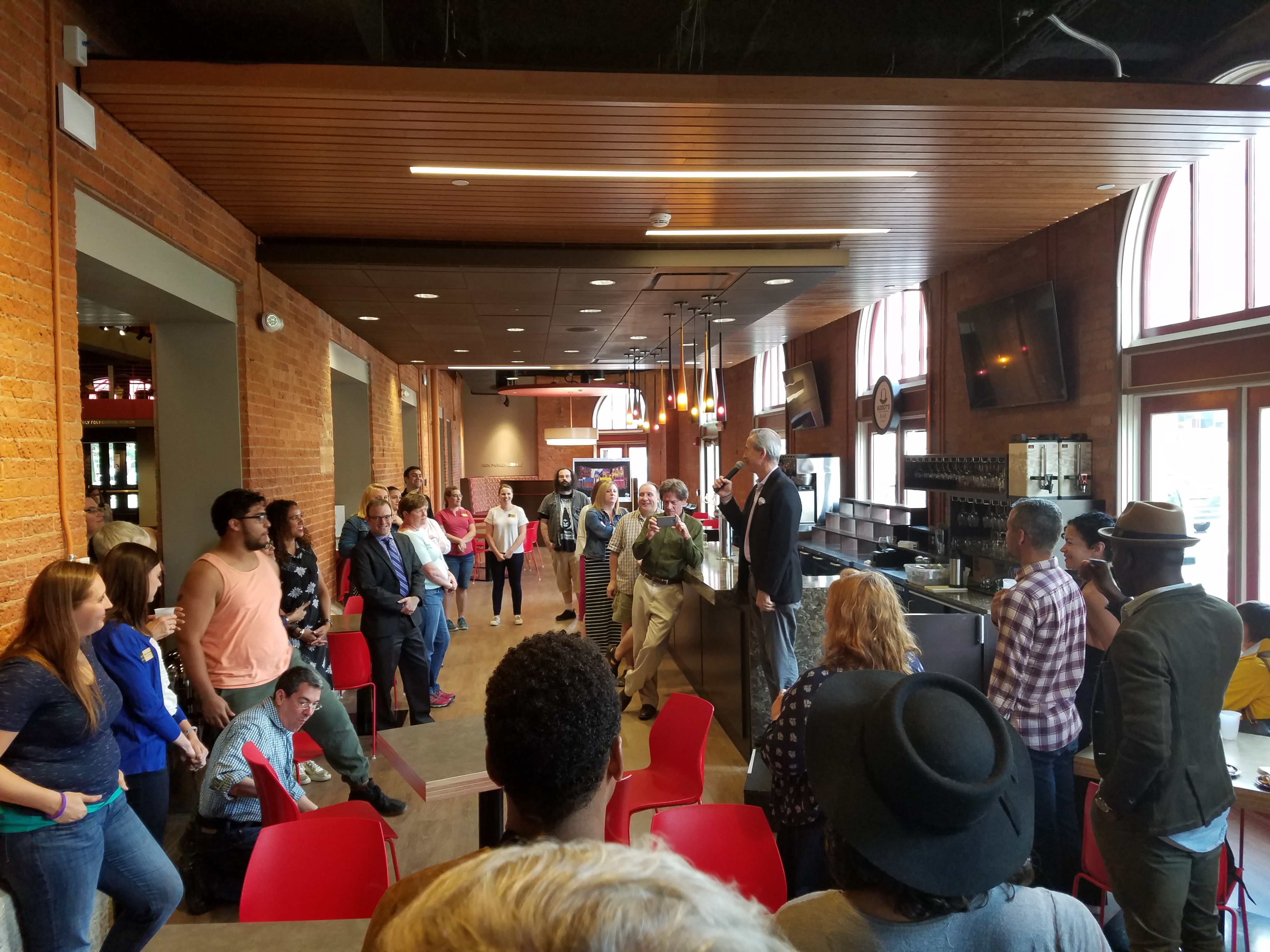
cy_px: 476
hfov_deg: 67.3
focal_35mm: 26
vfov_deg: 53.1
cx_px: 635
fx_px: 954
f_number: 1.7
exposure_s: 1/60
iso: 125
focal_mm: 4.2
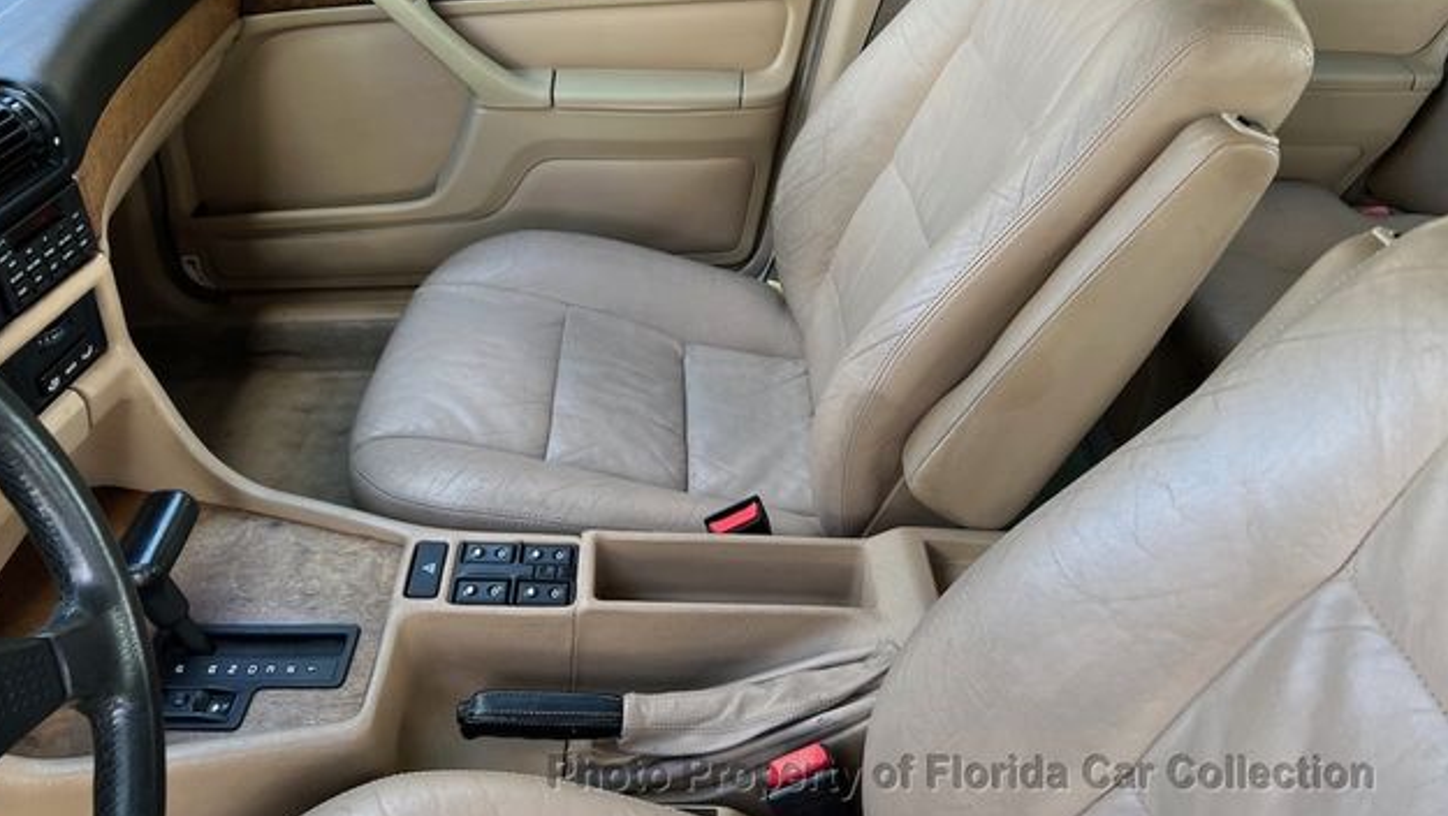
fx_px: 1114
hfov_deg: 66.0
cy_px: 267
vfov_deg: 39.7
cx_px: 709
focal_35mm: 29
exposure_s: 1/121
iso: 50
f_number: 1.5
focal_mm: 5.7
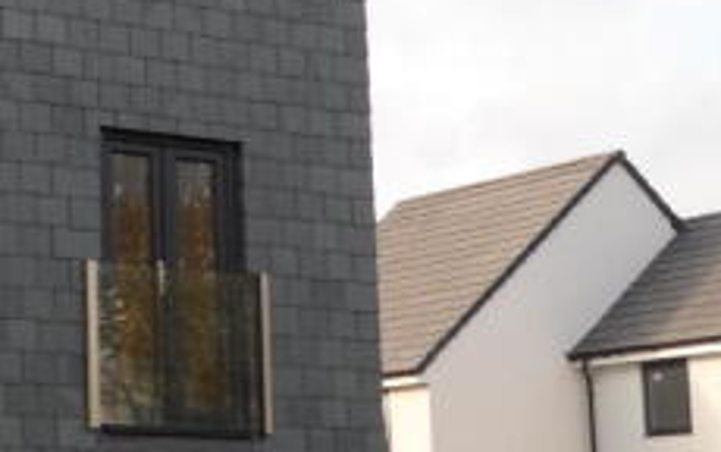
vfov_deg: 11.9
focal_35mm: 110
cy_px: 140
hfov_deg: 18.1
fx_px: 2163
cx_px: -114
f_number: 3.7
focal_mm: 6.8
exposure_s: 1/250
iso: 120
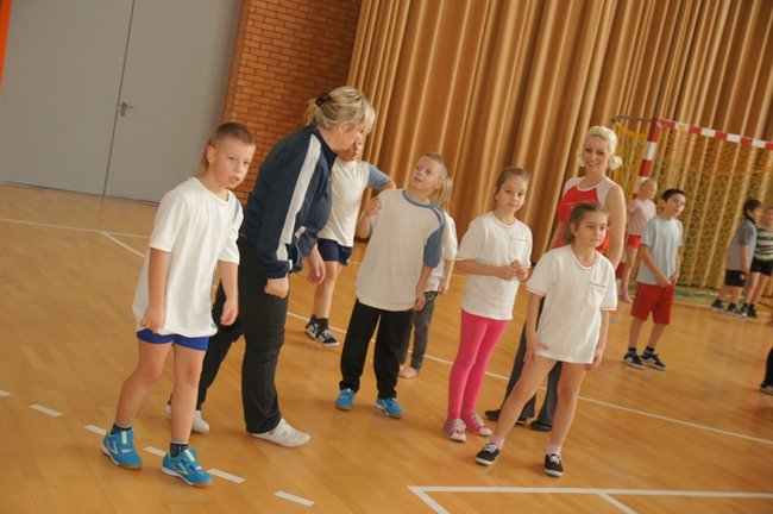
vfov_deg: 29.8
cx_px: 386
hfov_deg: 43.6
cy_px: 257
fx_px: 965
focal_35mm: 45
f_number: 3.5
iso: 400
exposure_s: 1/60
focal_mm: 30
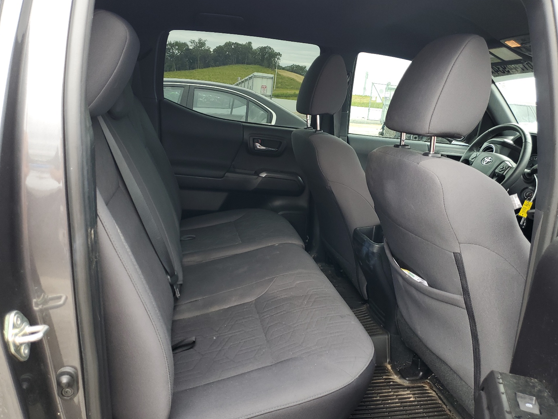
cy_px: 208
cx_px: 282
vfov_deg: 51.4
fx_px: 435
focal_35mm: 27
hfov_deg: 65.3
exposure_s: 1/132
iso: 50
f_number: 1.5
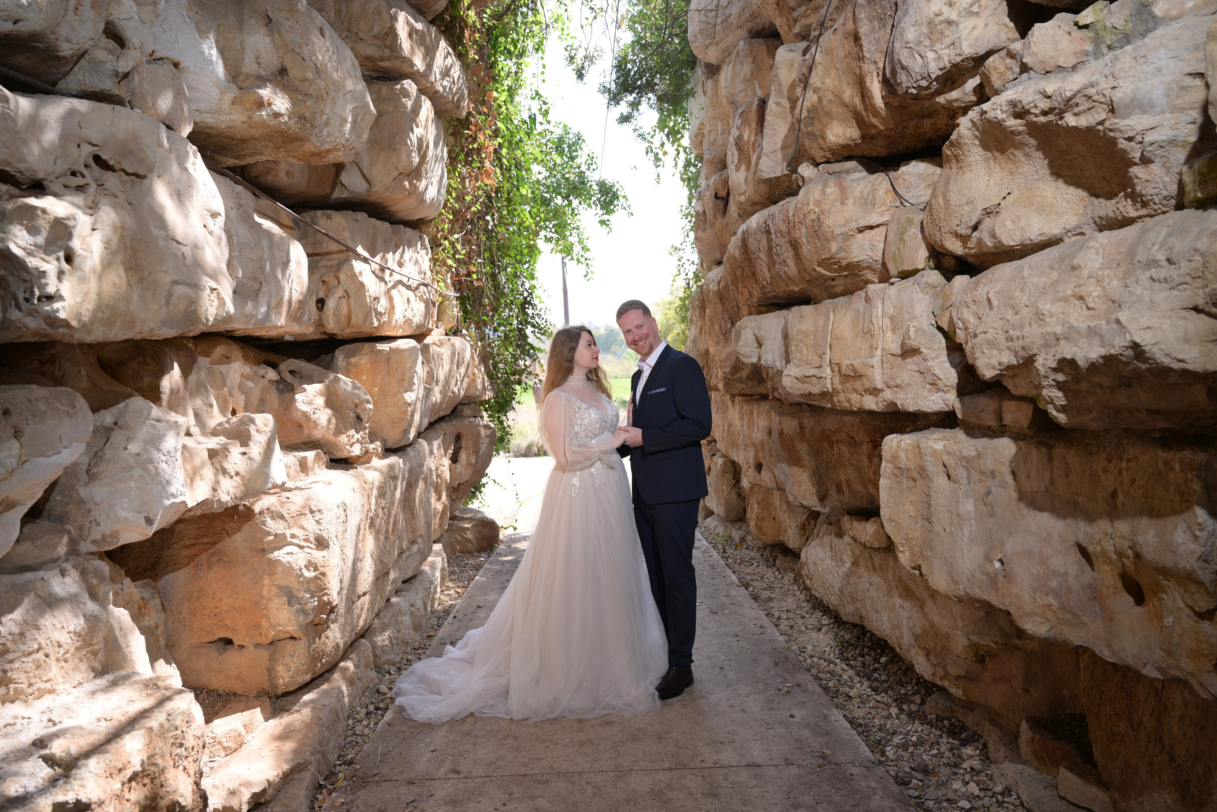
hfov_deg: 73.7
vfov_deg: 53.2
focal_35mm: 24
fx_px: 812
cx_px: 608
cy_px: 406
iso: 100
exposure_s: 1/200
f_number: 4
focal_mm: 24
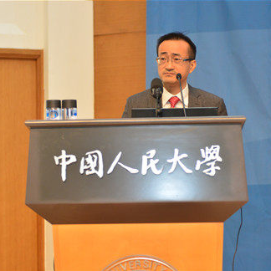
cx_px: 130
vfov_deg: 24.0
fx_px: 638
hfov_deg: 24.0
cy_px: 136
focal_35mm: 72
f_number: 3.5
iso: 1600
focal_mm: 56
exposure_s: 1/160
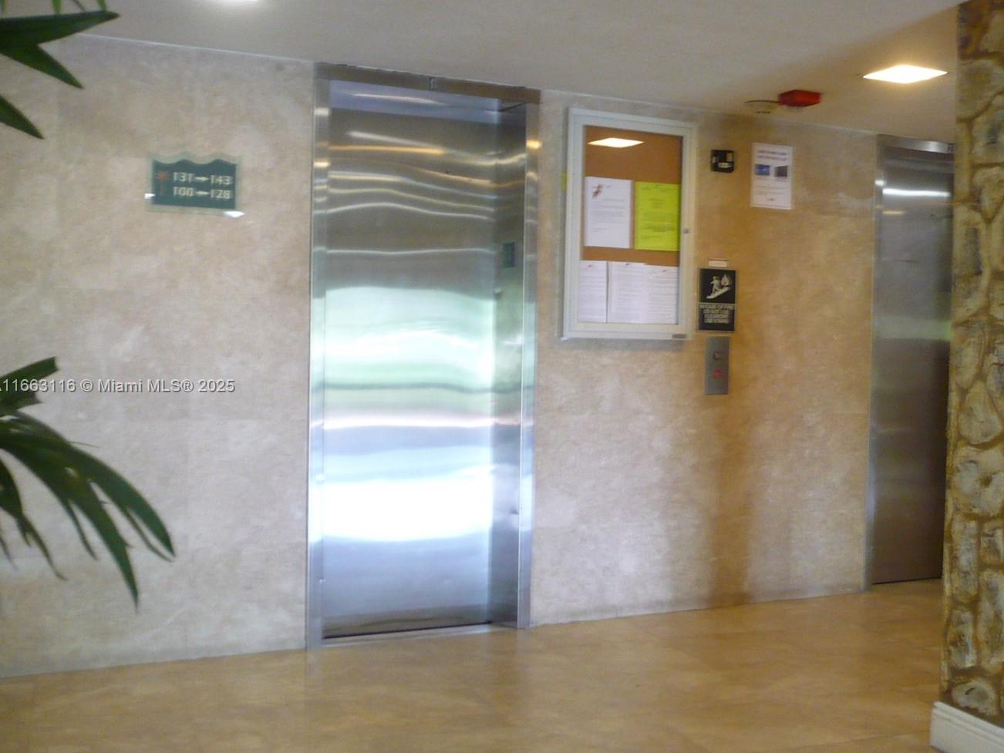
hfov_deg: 43.6
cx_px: 605
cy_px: 387
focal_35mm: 43
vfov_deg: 33.6
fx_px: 1247
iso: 200
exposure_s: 1/8
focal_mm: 5.8
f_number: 2.8
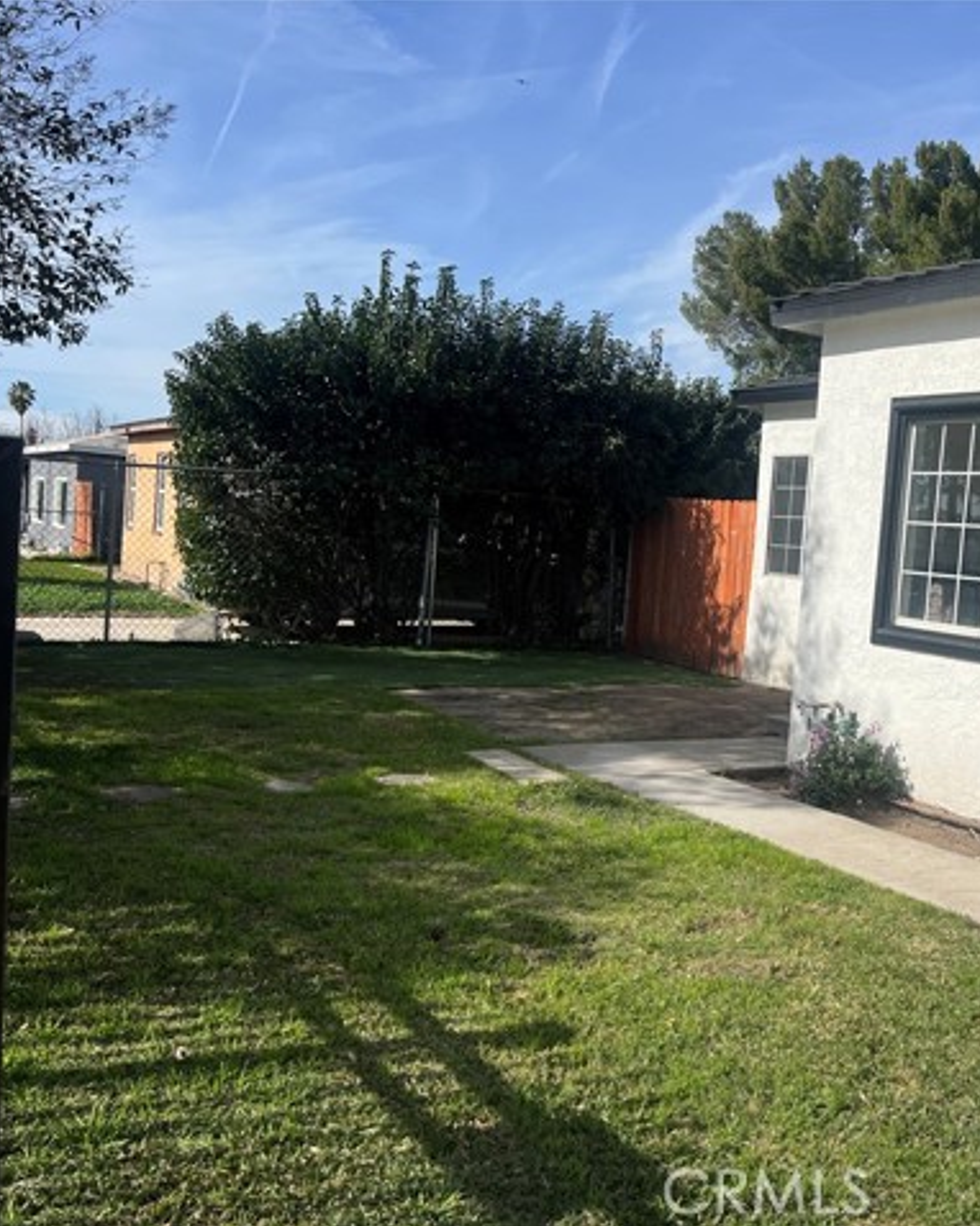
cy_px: 613
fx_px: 1233
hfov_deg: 41.9
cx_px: 747
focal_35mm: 34
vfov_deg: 52.9
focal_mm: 5.7
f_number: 1.5
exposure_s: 1/6579
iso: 50
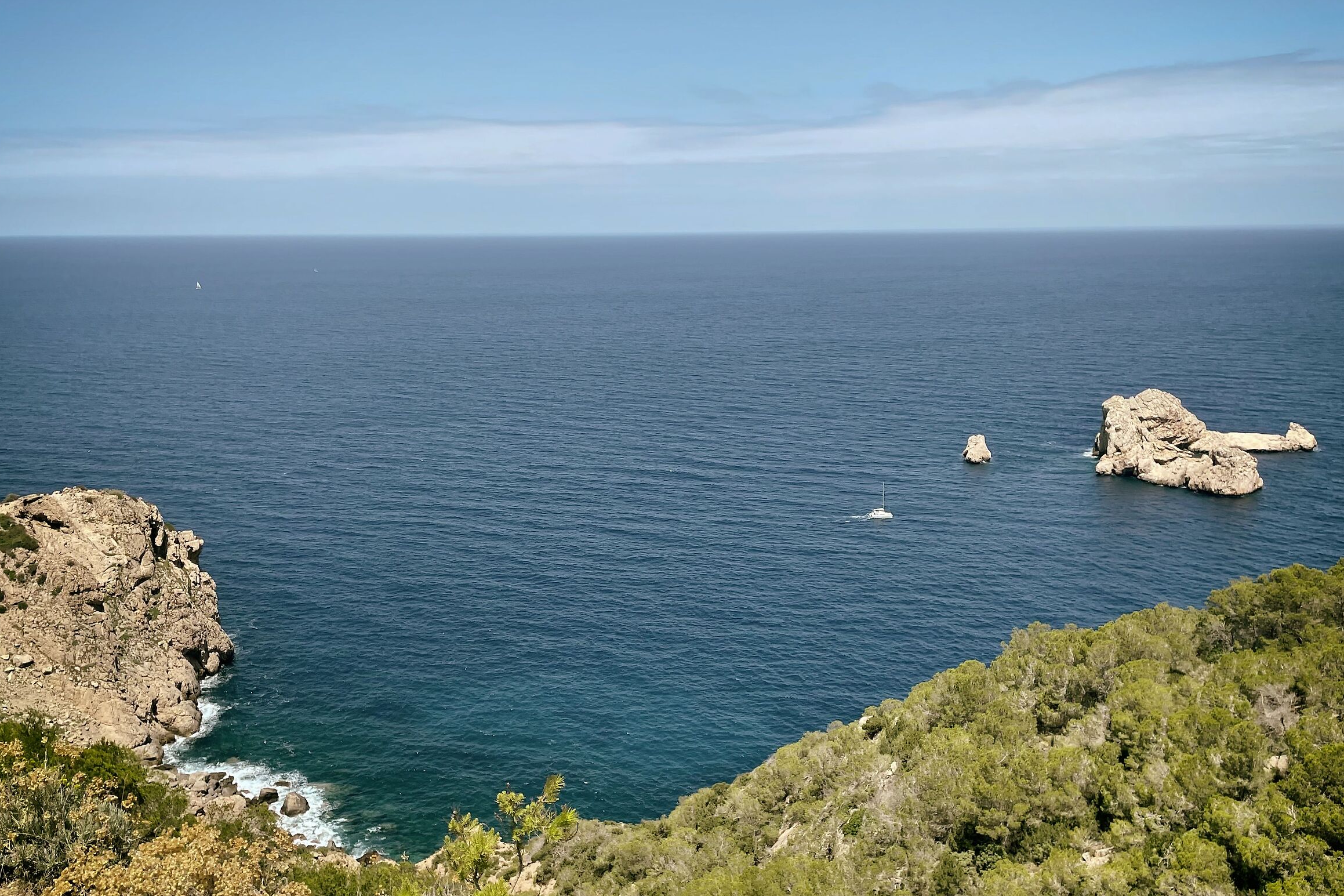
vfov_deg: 46.4
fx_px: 1045
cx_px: 669
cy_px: 437
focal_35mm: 28
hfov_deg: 65.5
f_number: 1.6
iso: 32
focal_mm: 4.2
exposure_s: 1/3610
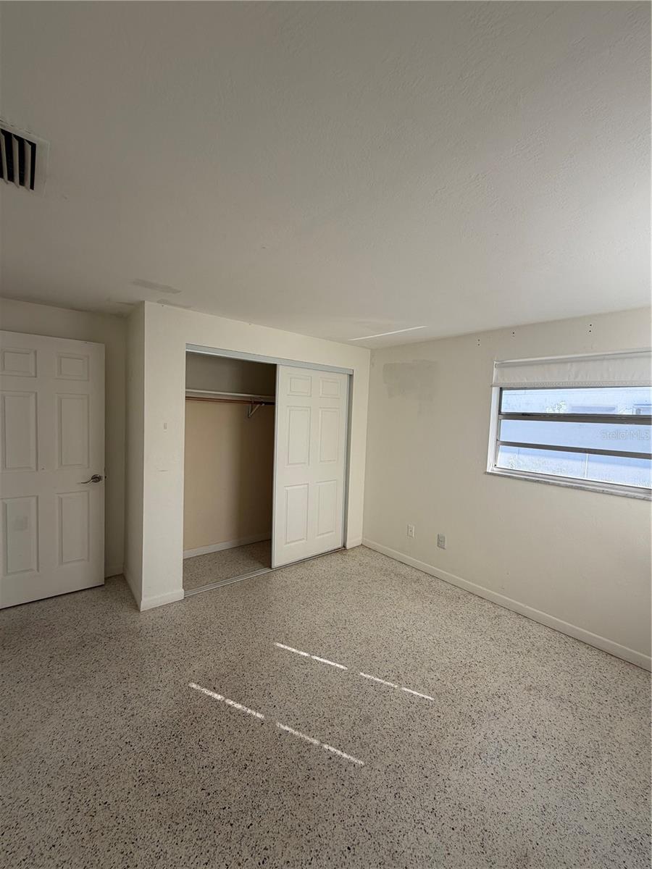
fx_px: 352
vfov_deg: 102.1
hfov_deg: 85.7
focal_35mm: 14
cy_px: 434
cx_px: 326
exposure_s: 1/182
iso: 40
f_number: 2.2
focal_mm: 2.22
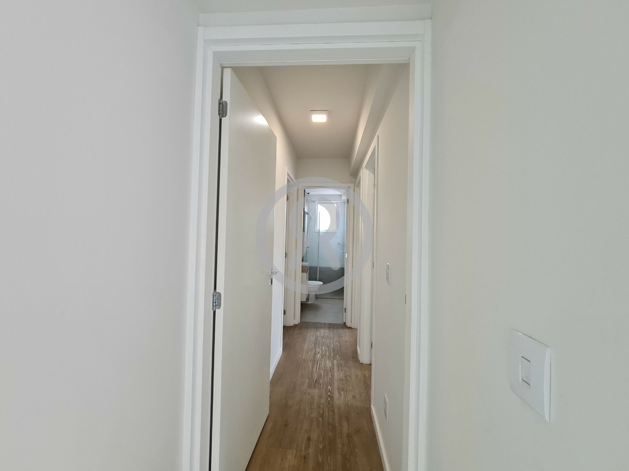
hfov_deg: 106.2
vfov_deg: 89.9
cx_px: 314
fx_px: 236
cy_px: 236
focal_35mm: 13
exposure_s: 1/60
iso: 160
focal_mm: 2.2
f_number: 2.2
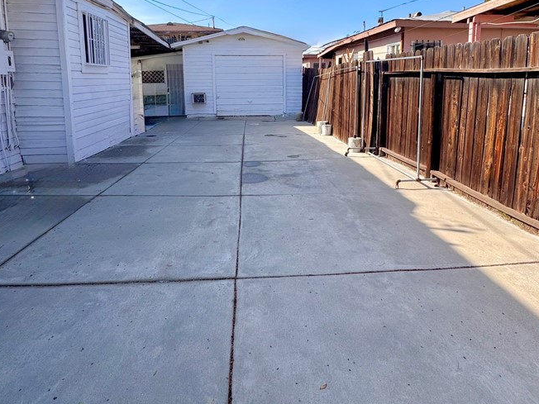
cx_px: 268
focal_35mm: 22
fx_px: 343
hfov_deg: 76.4
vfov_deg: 59.1
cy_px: 121
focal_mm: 2.22
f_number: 2.2
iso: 40
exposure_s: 1/1198
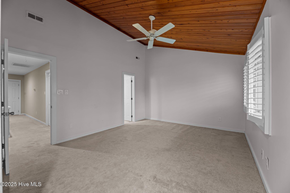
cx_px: 145
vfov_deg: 81.2
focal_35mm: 14
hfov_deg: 104.3
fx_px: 113
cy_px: 96
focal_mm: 14
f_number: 9
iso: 400
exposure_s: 2
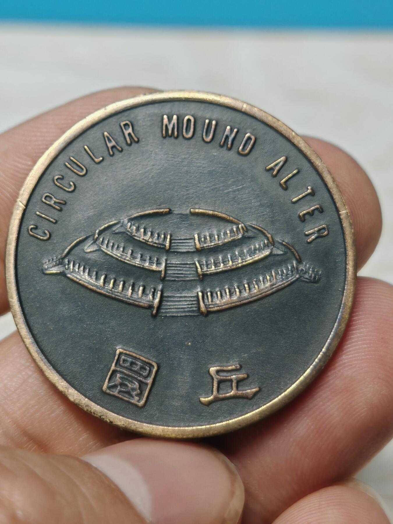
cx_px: 196
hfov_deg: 15.6
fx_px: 1438
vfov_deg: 20.7
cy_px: 262
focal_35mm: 95
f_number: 1.6
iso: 125
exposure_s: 1/100
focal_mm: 7.62
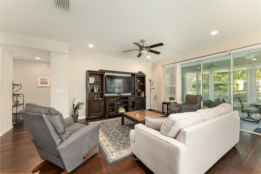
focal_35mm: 14
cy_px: 87
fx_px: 101
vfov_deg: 81.2
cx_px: 130
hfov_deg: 104.3
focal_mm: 14
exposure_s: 1/2
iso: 400
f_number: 7.1
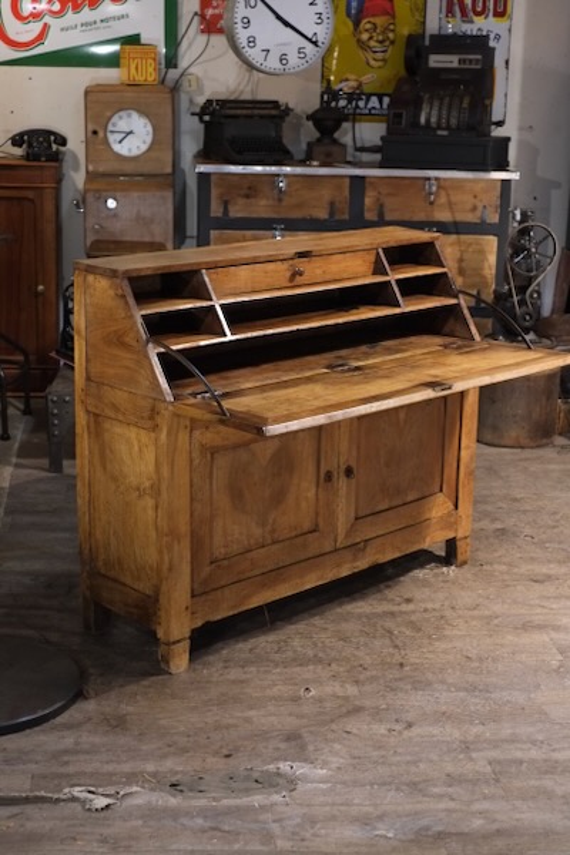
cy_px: 428
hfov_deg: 25.5
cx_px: 285
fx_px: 1259
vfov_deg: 37.5
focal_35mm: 53
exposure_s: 1/125
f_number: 4
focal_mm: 35
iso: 3200
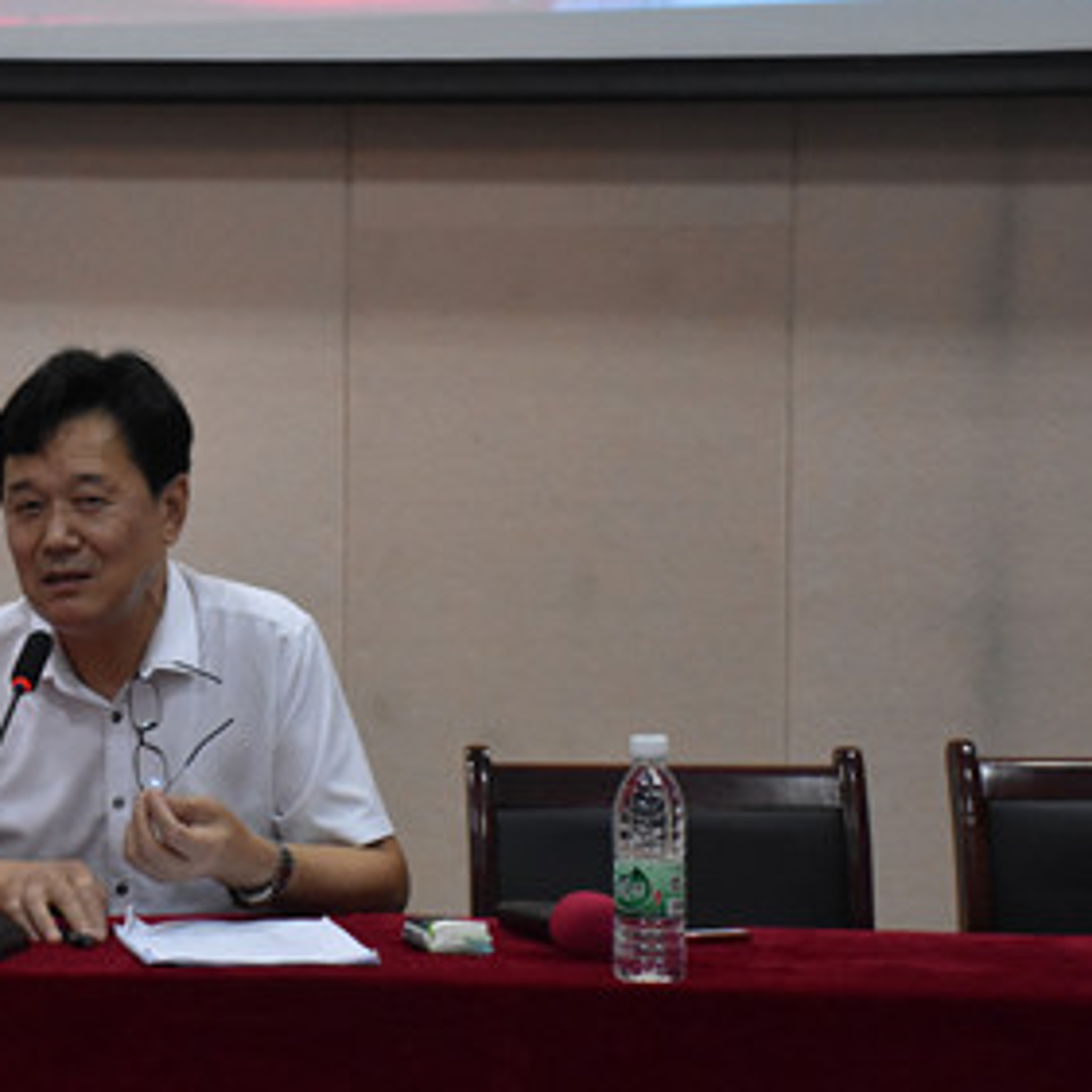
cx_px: 140
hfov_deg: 15.8
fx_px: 3890
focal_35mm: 109
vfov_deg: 16.0
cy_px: 558
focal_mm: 48
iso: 3600
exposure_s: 1/60
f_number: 4.5
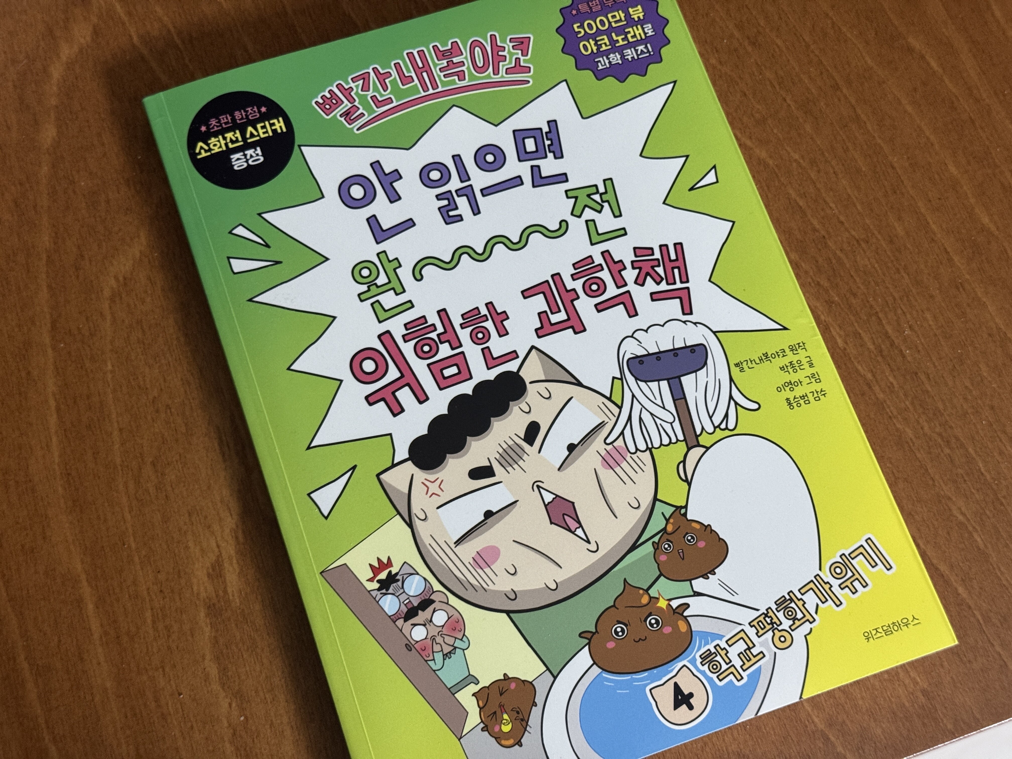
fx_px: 1403
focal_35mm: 48
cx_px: 506
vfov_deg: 30.3
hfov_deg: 39.7
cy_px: 380
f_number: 1.78
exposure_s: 1/49
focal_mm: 6.76
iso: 250
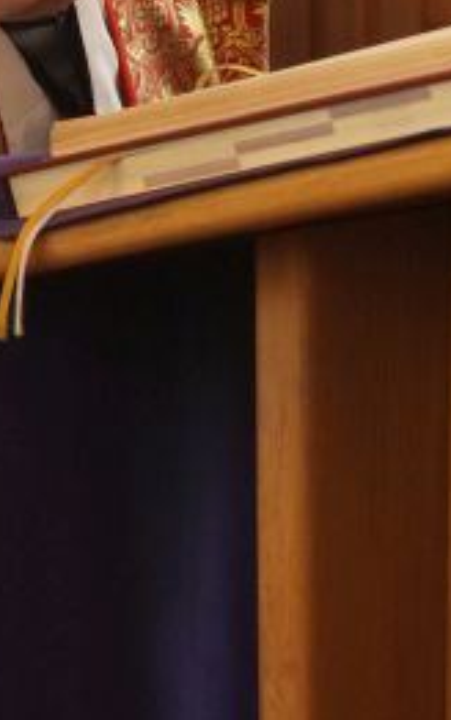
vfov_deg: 7.9
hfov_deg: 5.1
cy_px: -412
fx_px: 5083
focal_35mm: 259
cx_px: -58
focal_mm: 44.8
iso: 1600
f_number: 4.5
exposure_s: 1/160
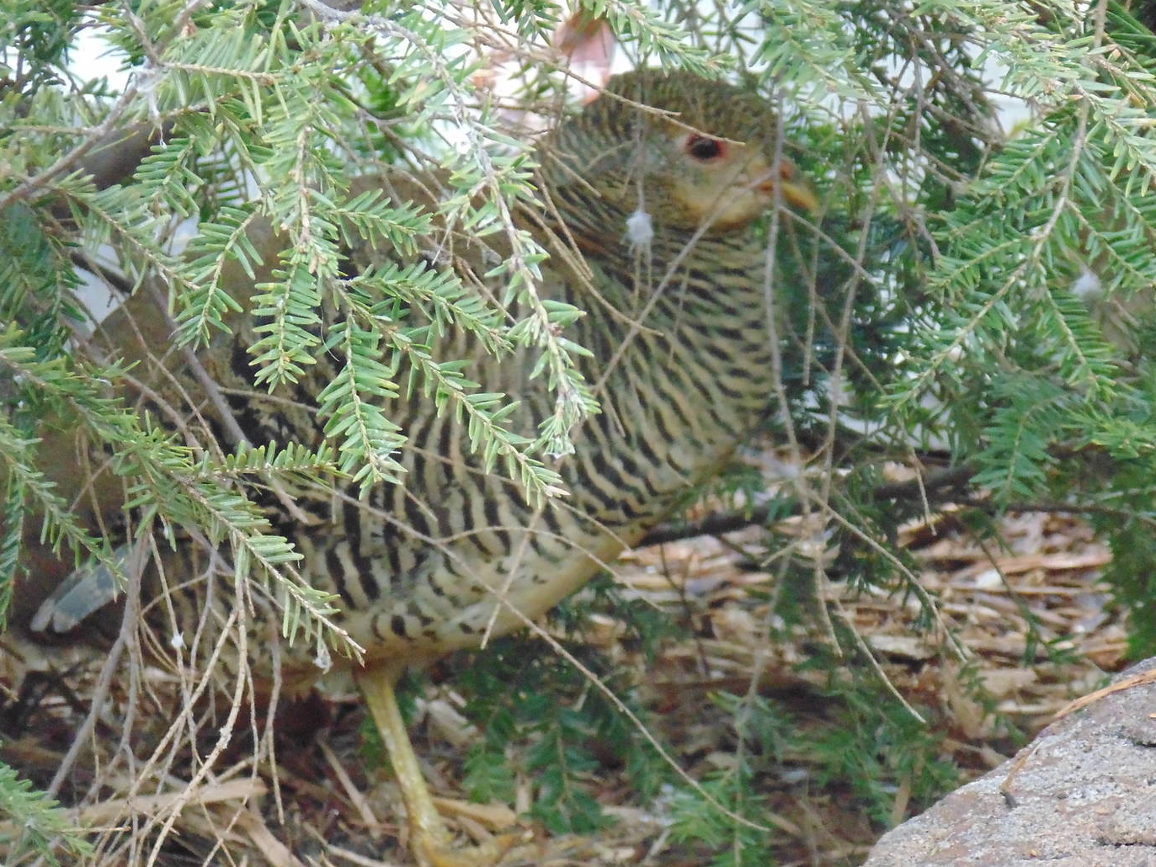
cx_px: 510
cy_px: 420
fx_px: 9184
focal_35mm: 275
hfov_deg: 7.2
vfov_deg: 5.4
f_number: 5.6
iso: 800
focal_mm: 42.3
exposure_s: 1/40
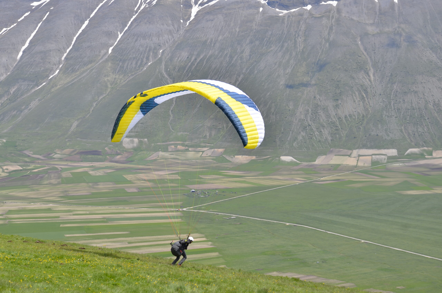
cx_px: 221
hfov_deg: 24.7
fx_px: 1011
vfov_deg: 16.5
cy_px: 146
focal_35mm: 82
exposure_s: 1/320
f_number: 9
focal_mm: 55
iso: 100
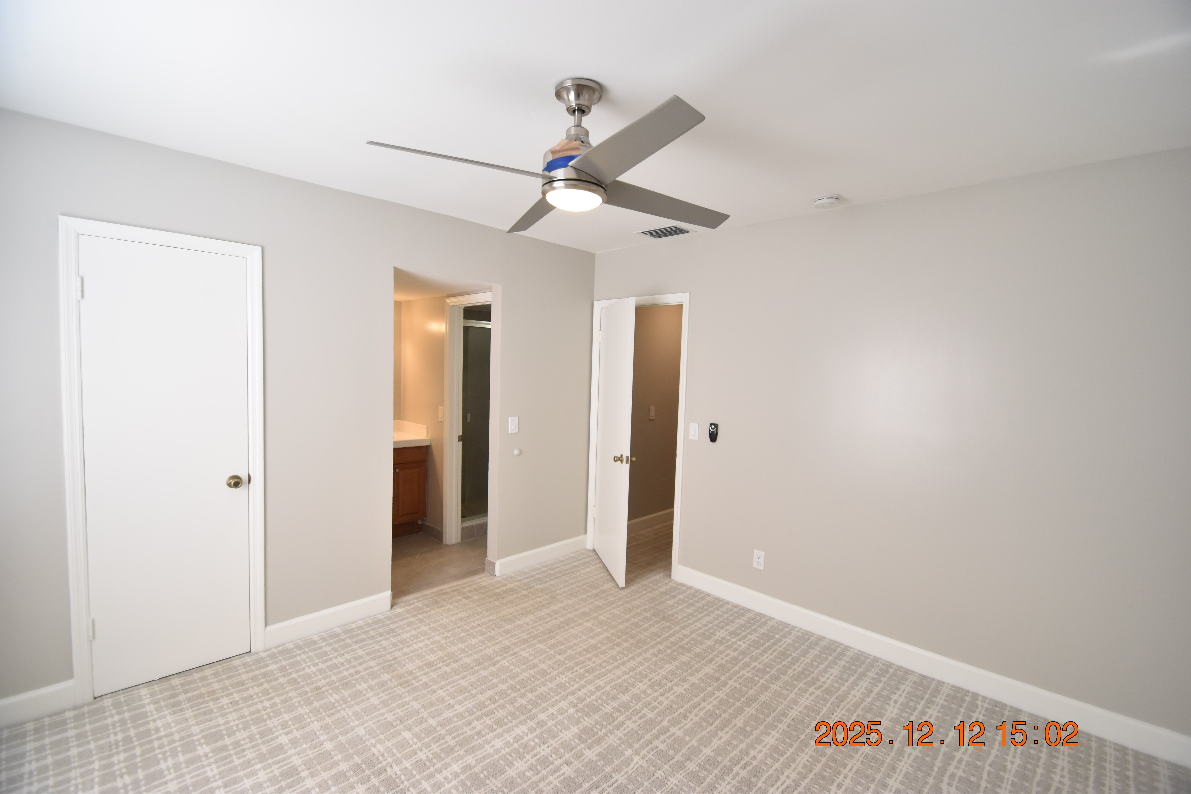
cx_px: 596
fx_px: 496
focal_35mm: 15
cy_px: 397
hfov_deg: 100.4
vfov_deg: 77.3
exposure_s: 1/250
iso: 800
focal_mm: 10
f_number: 3.5
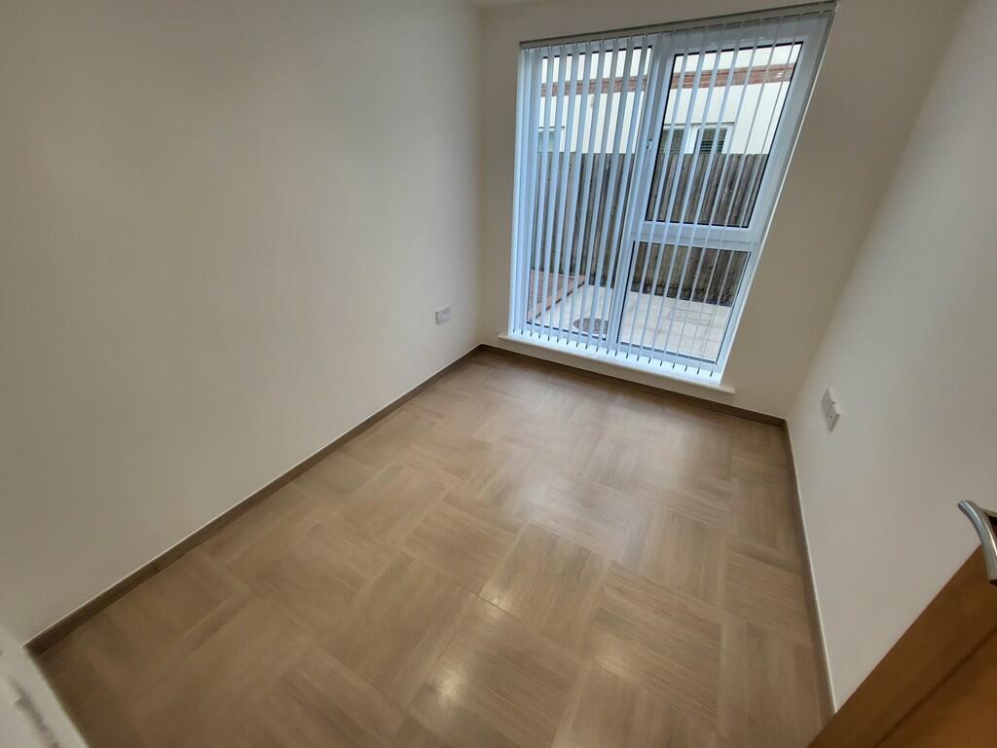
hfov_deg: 106.2
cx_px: 498
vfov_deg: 89.9
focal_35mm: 13
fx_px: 374
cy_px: 374
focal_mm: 1.74
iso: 32
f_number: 2.2
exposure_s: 1/50
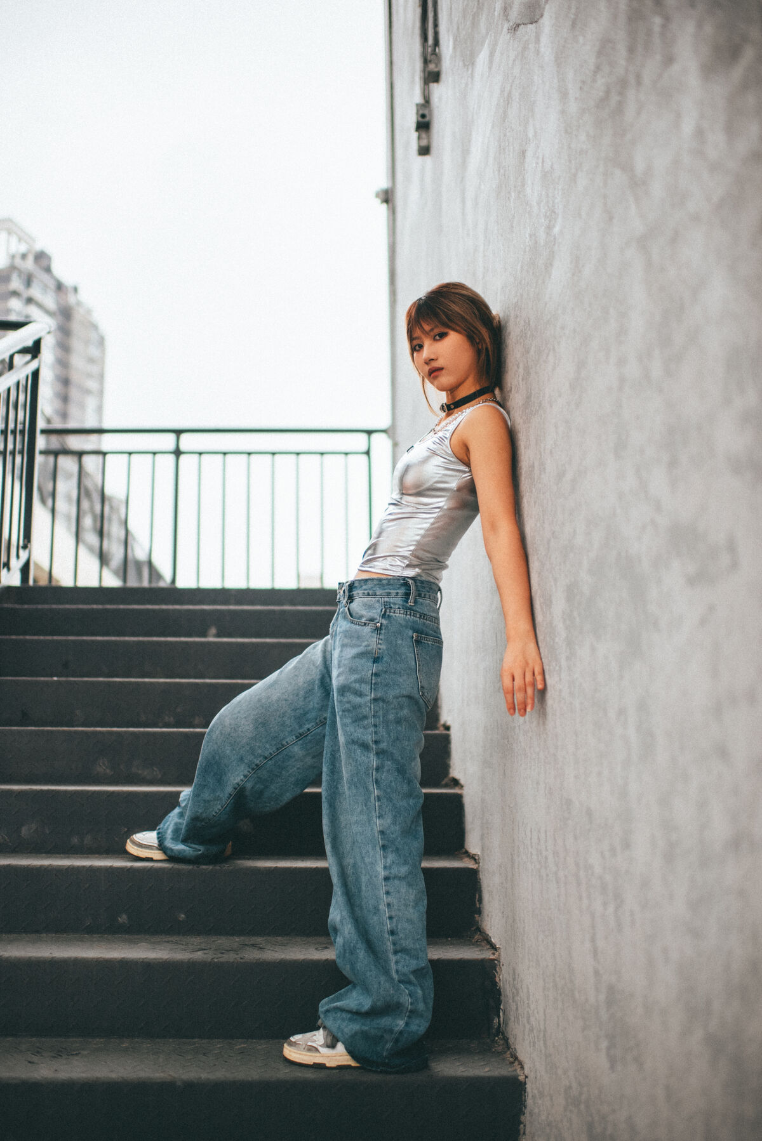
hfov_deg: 37.9
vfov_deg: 54.4
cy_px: 570
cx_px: 381
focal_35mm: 35
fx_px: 1110
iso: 100
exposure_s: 1/4000
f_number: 1.4
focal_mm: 35
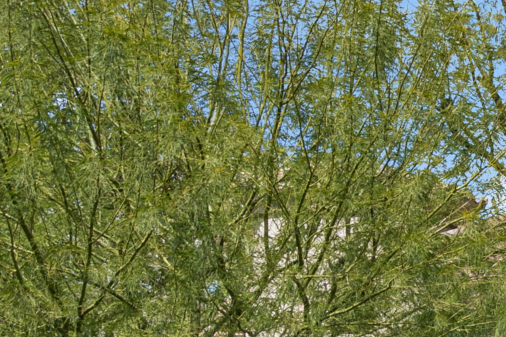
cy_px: 347
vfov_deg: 16.9
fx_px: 1110
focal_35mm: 79
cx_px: 930
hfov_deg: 19.0
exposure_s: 1/30
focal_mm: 16
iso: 100
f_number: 9
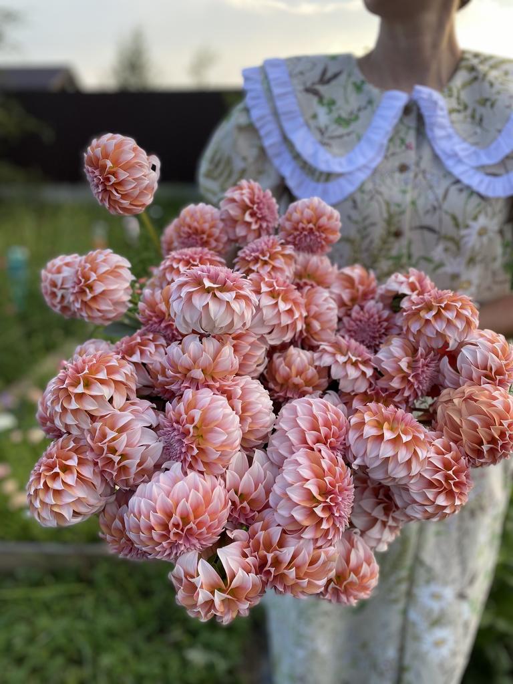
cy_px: 342
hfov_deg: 53.1
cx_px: 256
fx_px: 514
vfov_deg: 67.3
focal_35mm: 26
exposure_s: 1/268
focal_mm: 4.25
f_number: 1.8
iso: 32
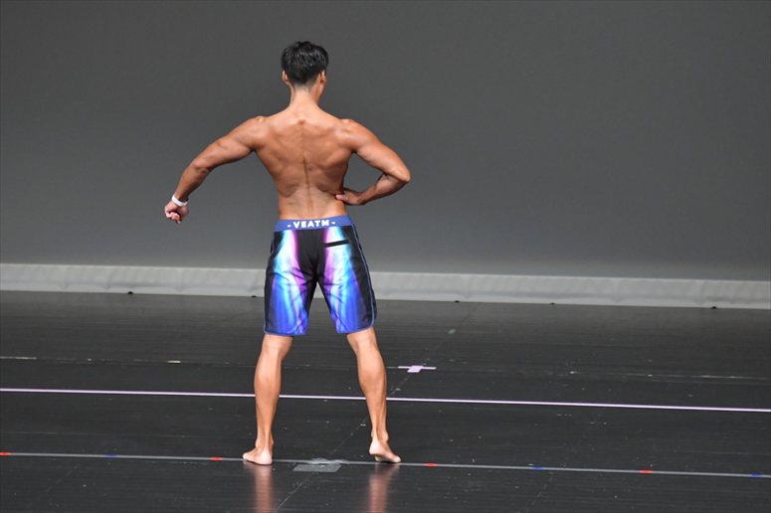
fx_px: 6743
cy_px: 256
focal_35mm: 315
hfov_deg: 6.5
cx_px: 386
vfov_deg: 4.4
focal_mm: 210
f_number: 5.6
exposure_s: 1/400
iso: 5000
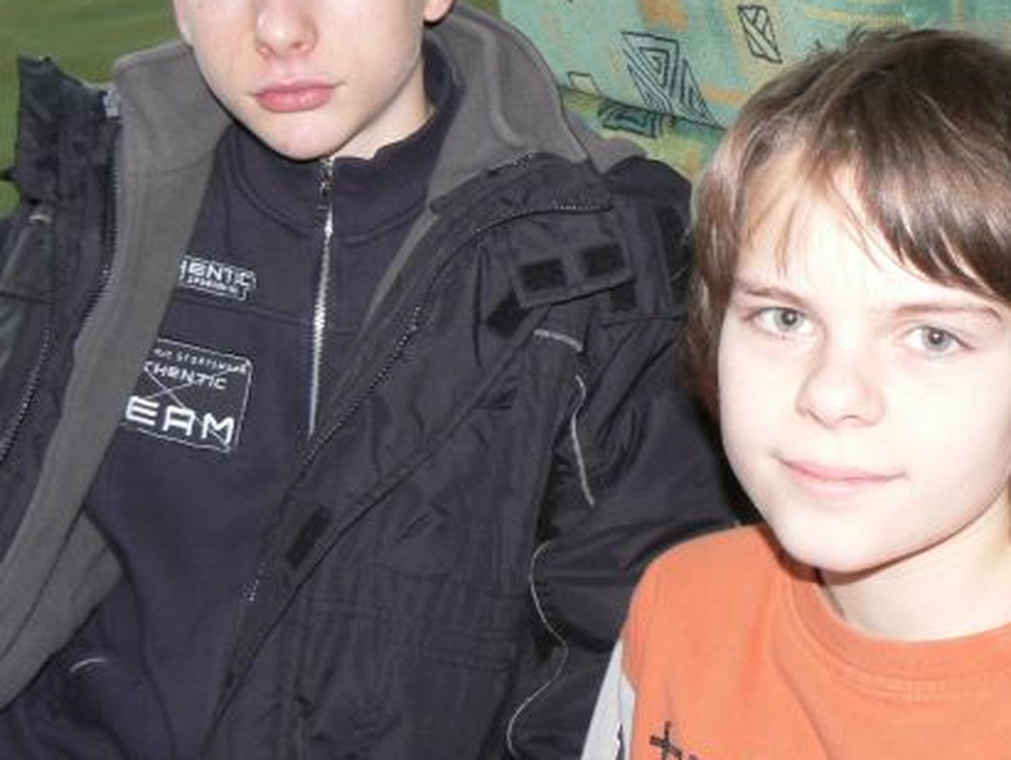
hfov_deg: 34.3
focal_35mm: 56
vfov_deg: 25.9
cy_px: 229
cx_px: 531
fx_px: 1637
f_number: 2.8
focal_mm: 6
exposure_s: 1/30
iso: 100
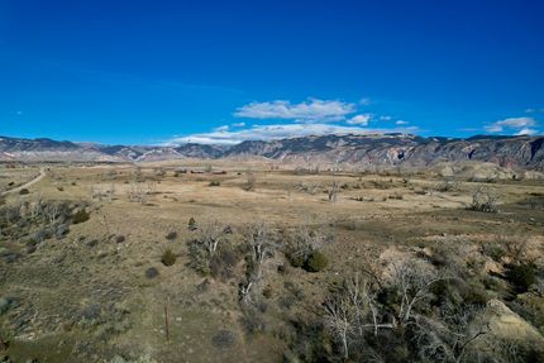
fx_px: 333
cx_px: 272
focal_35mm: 22
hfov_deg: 78.6
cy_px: 182
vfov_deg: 57.3
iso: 100
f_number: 2.8
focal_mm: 8.38
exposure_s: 1/4000
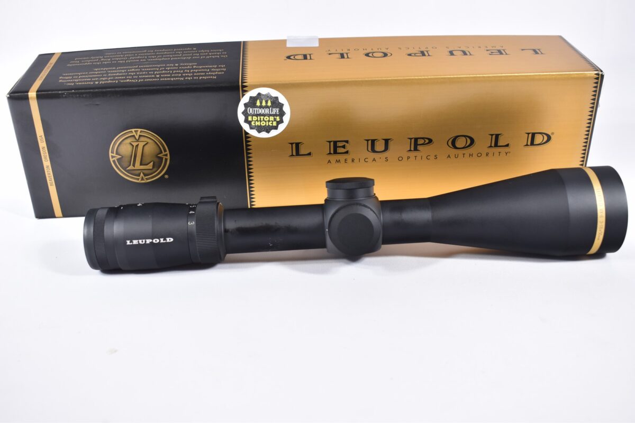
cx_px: 318
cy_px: 212
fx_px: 714
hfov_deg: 47.9
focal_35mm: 40
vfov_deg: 33.0
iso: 640
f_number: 5
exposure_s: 1/40
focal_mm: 27
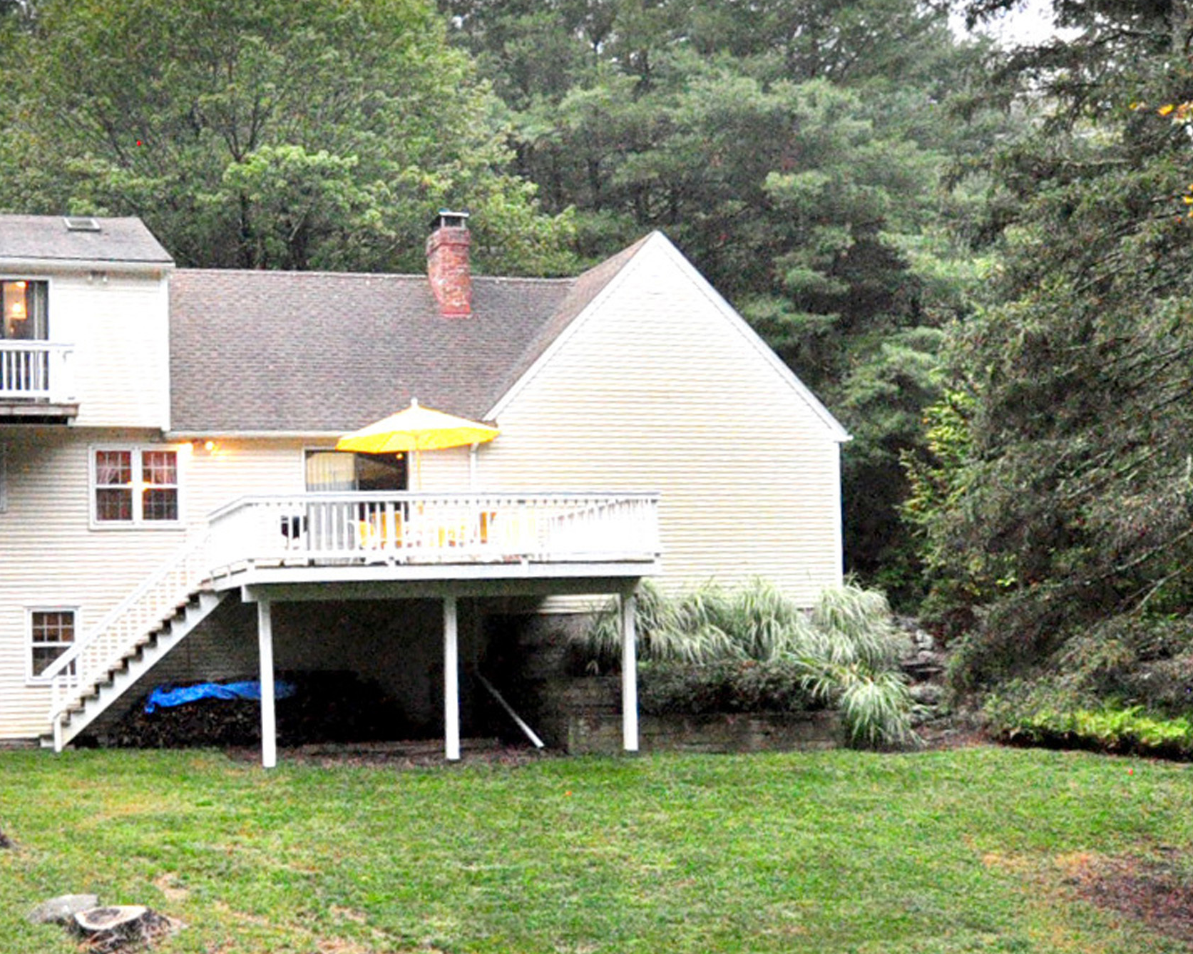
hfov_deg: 58.5
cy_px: 485
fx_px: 947
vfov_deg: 53.5
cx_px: 205
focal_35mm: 27
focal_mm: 11
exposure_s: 1/250
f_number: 6.3
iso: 3200
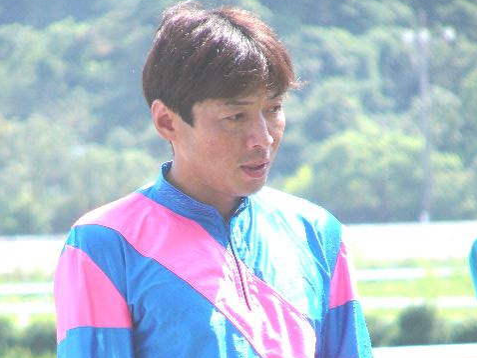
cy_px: 305
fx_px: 6528
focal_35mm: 474
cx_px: 238
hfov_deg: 4.2
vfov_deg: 3.1
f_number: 6.5
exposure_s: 1/400
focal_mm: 58.9
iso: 50
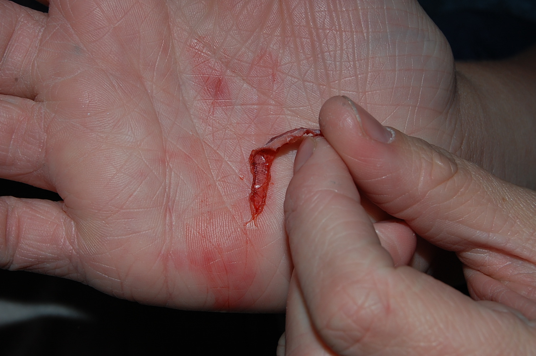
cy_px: 178
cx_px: 268
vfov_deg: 20.1
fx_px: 1004
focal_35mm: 68
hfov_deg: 29.9
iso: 200
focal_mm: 45
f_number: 14
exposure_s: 1/60
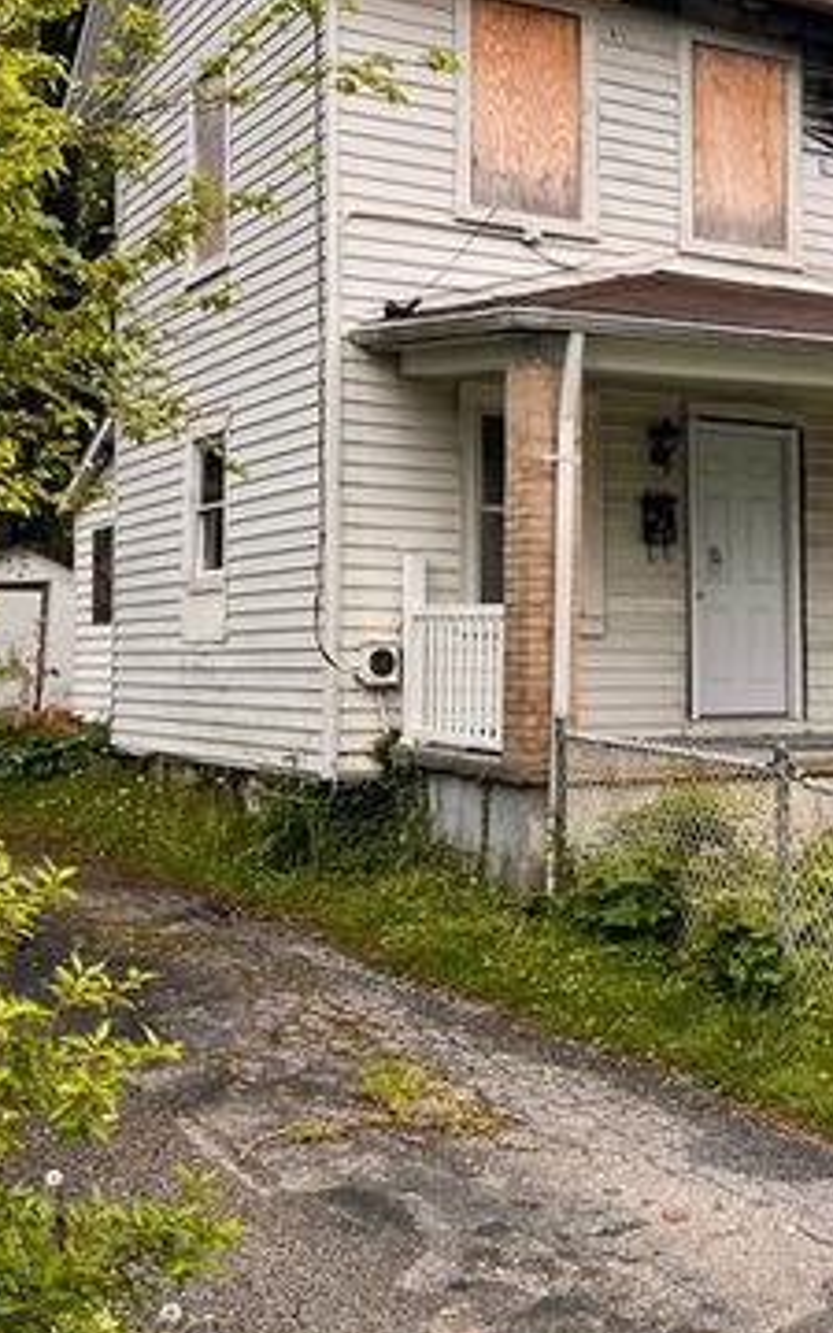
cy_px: 609
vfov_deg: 39.5
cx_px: 814
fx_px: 1852
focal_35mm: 51
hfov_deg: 24.3
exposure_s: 1/902
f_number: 1.5
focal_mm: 5.7
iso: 50
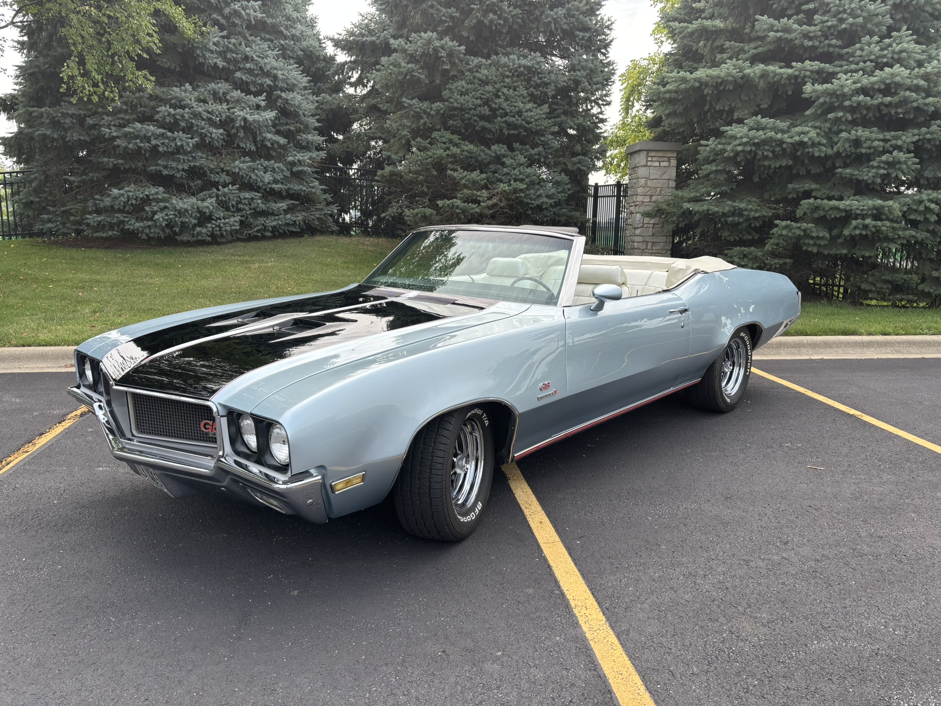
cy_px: 353
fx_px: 707
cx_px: 470
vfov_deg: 53.1
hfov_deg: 67.3
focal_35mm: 26
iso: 50
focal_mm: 5.96
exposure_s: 1/1068
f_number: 1.6
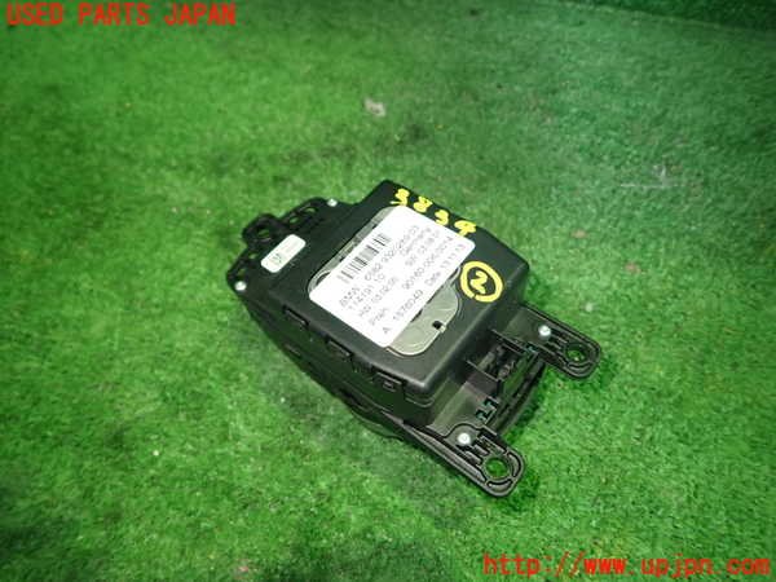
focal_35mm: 25
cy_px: 291
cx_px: 388
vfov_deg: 54.9
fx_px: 560
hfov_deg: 69.4
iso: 250
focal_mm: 4.5
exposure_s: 1/30
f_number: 2
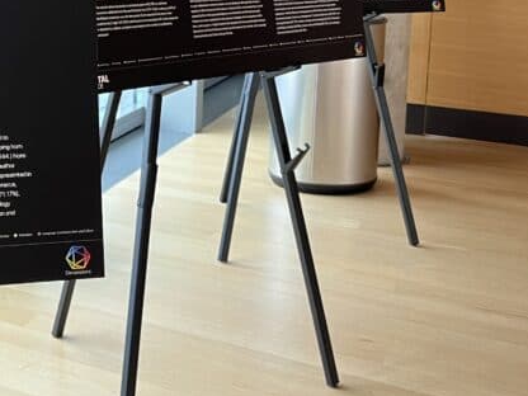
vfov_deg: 22.0
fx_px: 976
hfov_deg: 26.9
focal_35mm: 64
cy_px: -5
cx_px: -103
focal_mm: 5.1
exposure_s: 1/60
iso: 100
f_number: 1.6
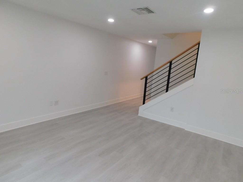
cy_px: 91
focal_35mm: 23
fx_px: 161
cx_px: 122
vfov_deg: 58.9
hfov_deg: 73.9
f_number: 3
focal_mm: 4
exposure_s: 1/30
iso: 125
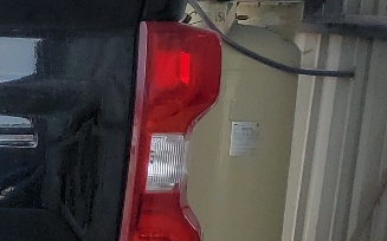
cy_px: 208
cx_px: -511
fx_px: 1423
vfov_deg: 9.7
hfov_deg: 12.5
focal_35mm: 135
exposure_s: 1/833
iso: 50
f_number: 1.5
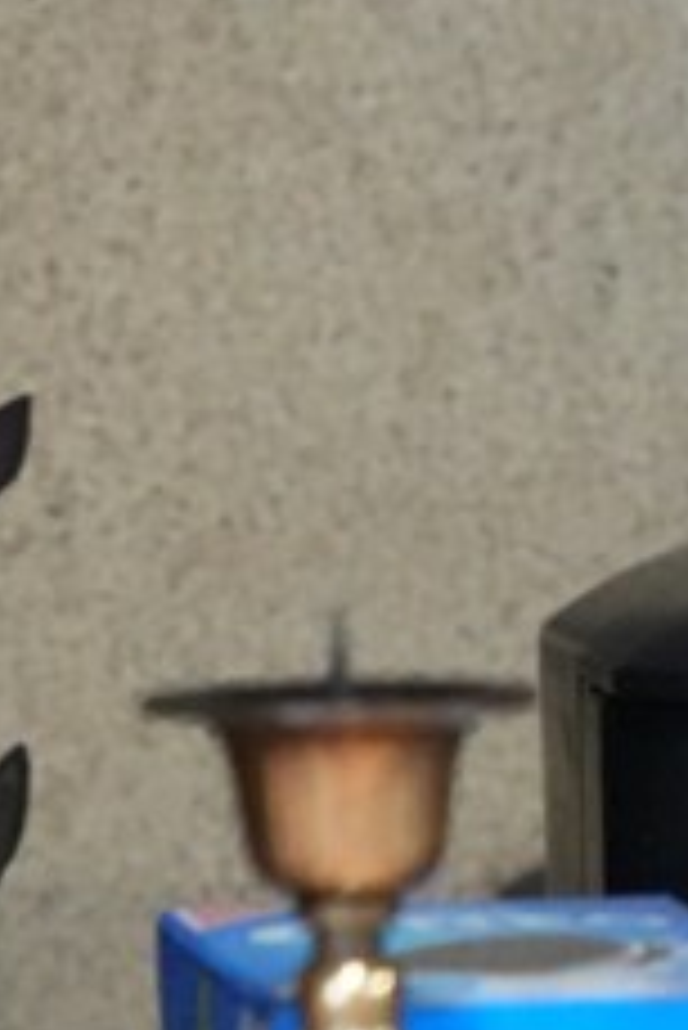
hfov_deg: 4.0
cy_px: -94
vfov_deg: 6.0
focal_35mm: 344
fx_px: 9846
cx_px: -787
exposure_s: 1/50
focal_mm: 77
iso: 12800
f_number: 4
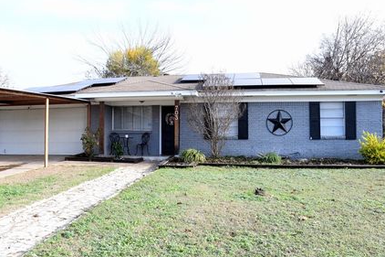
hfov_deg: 58.6
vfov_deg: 41.1
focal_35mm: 32
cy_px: 133
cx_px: 169
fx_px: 342
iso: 1250
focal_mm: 18
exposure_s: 1/1000
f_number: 6.3
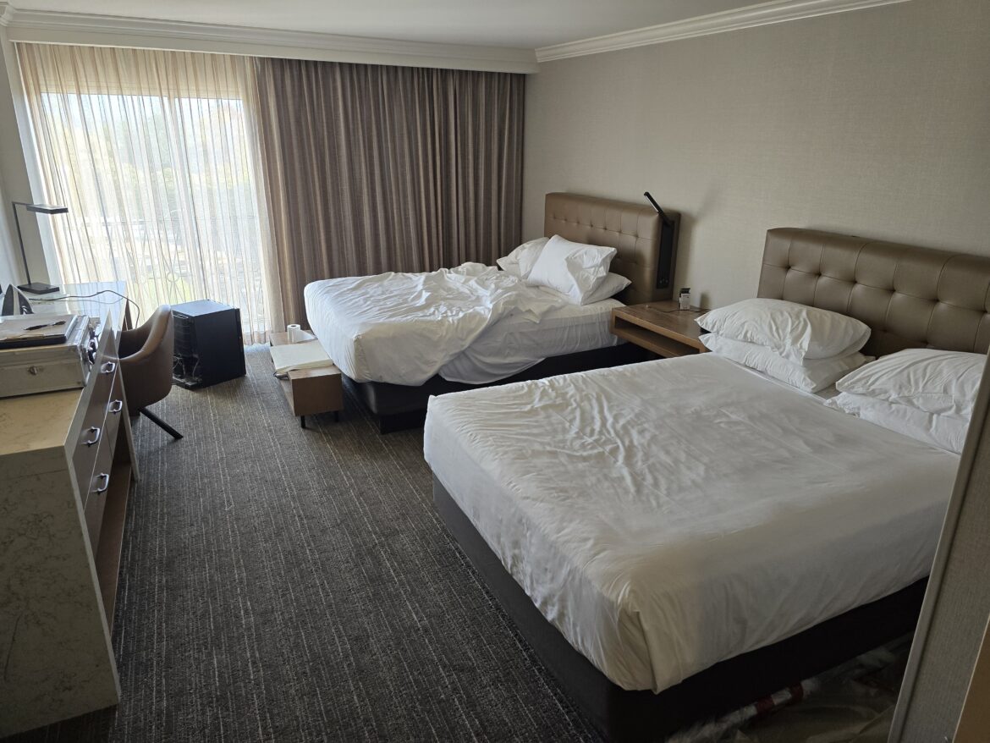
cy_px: 372
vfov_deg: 58.9
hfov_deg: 73.9
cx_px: 495
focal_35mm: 23
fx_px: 658
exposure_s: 1/120
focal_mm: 6.3
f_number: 1.7
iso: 200
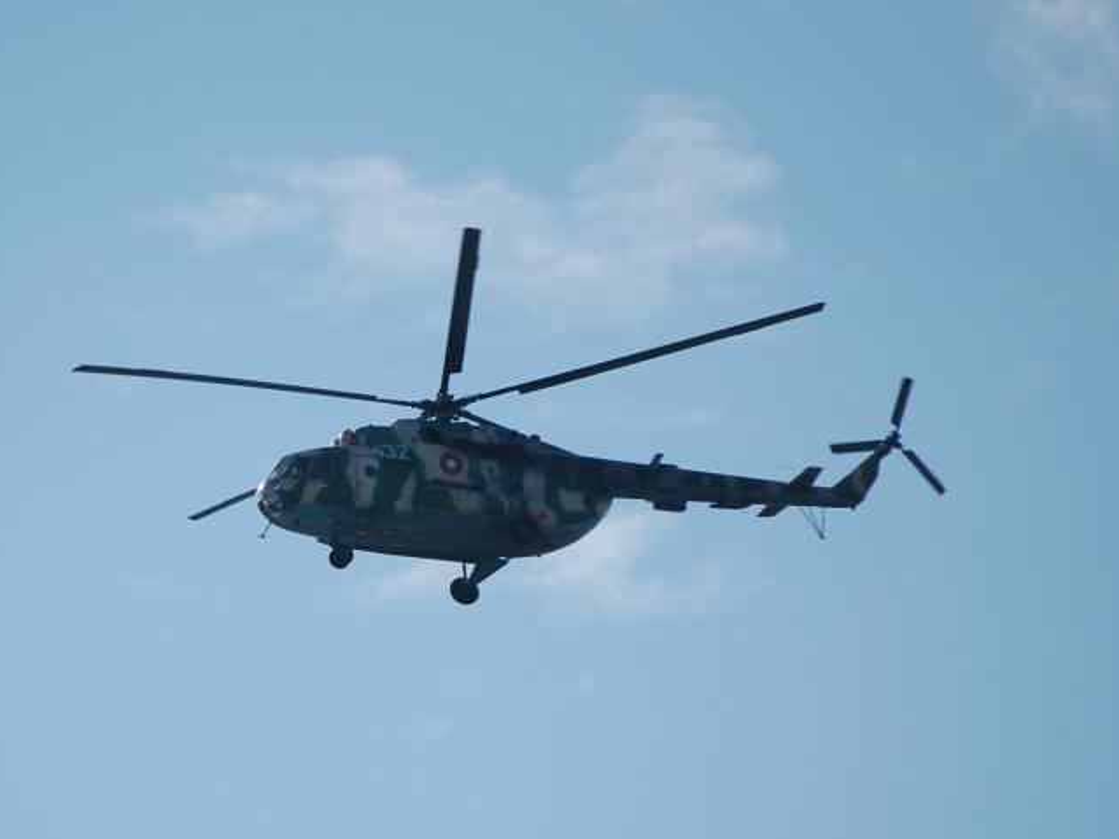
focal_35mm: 462
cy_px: 565
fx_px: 14932
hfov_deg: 4.3
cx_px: 384
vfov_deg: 3.2
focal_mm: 200
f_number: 6.3
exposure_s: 1/1600
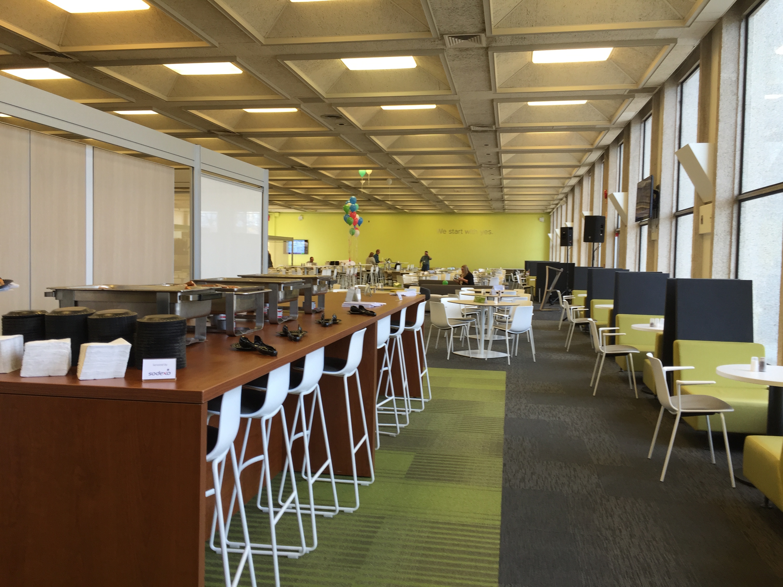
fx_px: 656
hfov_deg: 61.7
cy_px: 294
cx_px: 392
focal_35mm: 29
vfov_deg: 48.2
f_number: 2.2
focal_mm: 4.15
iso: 40
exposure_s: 1/60
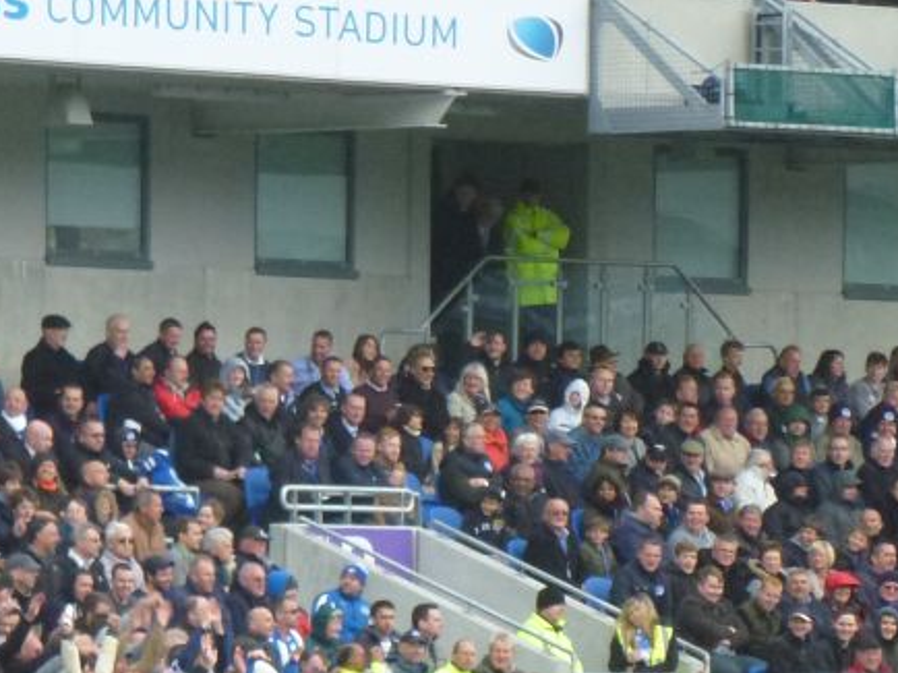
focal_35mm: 429
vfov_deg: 3.5
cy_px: 563
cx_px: 170
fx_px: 11123
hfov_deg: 4.6
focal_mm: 27.7
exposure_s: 1/100
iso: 250
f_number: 5.3
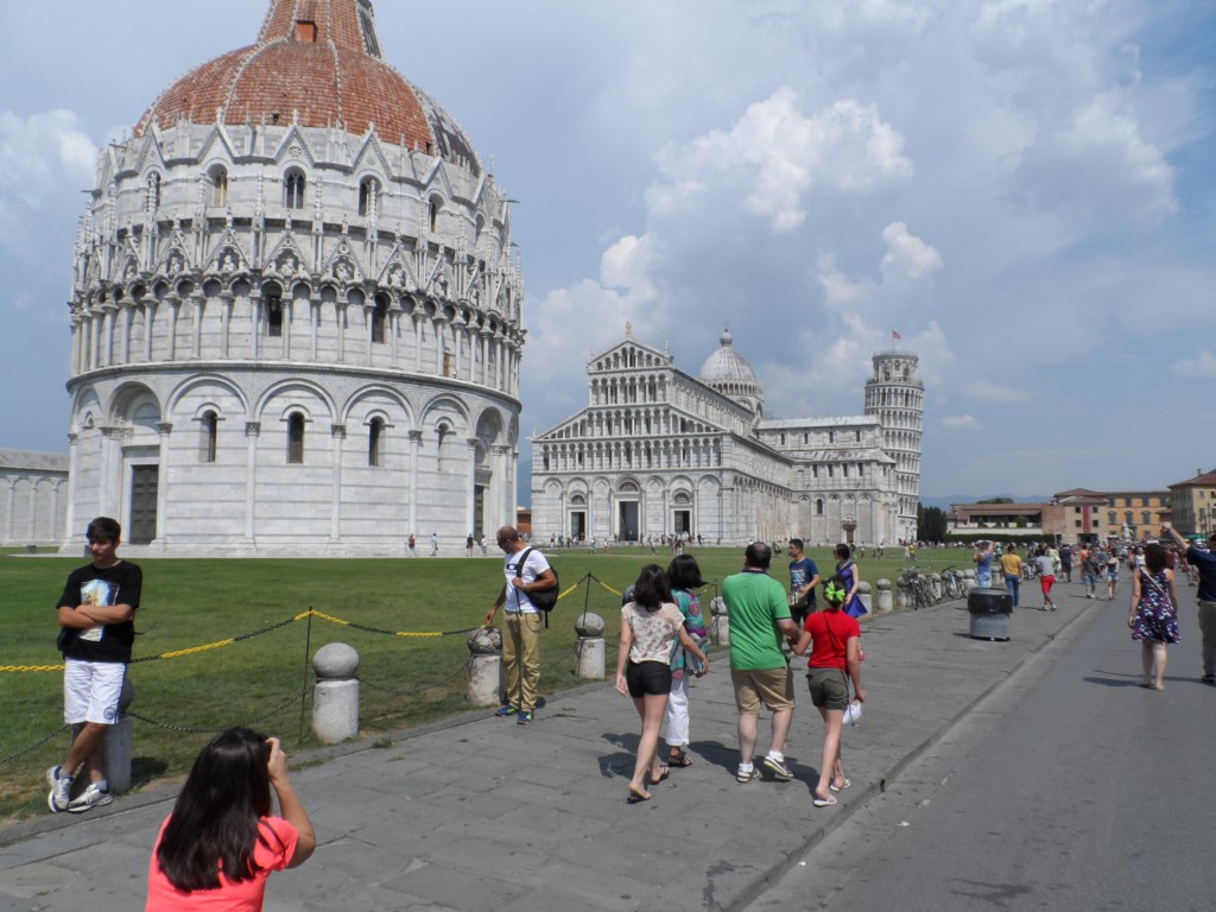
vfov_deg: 56.8
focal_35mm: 24
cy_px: 456
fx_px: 843
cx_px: 608
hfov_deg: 71.6
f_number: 4.5
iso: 80
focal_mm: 4
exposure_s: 1/1000
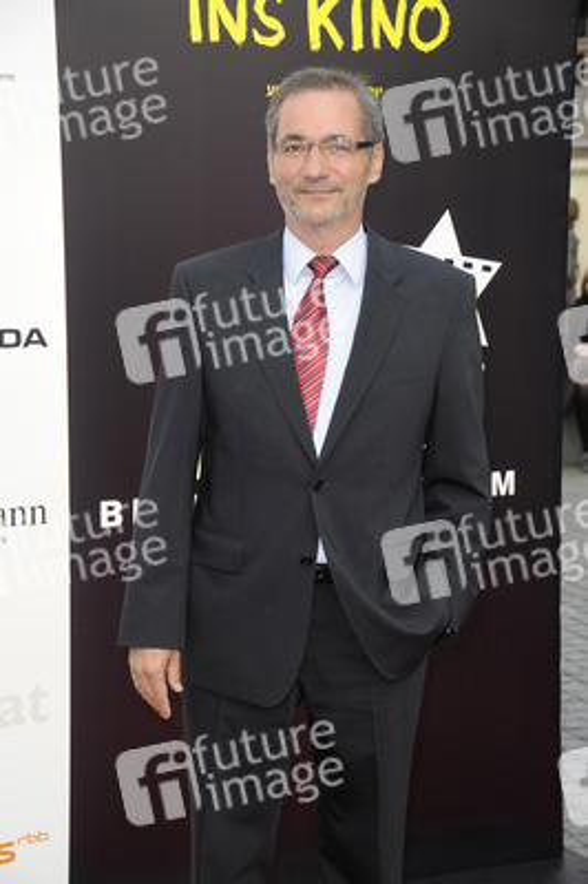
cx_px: 294
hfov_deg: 16.0
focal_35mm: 85
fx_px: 2086
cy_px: 442
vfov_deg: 23.9
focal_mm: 85
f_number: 6.3
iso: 400
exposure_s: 1/200
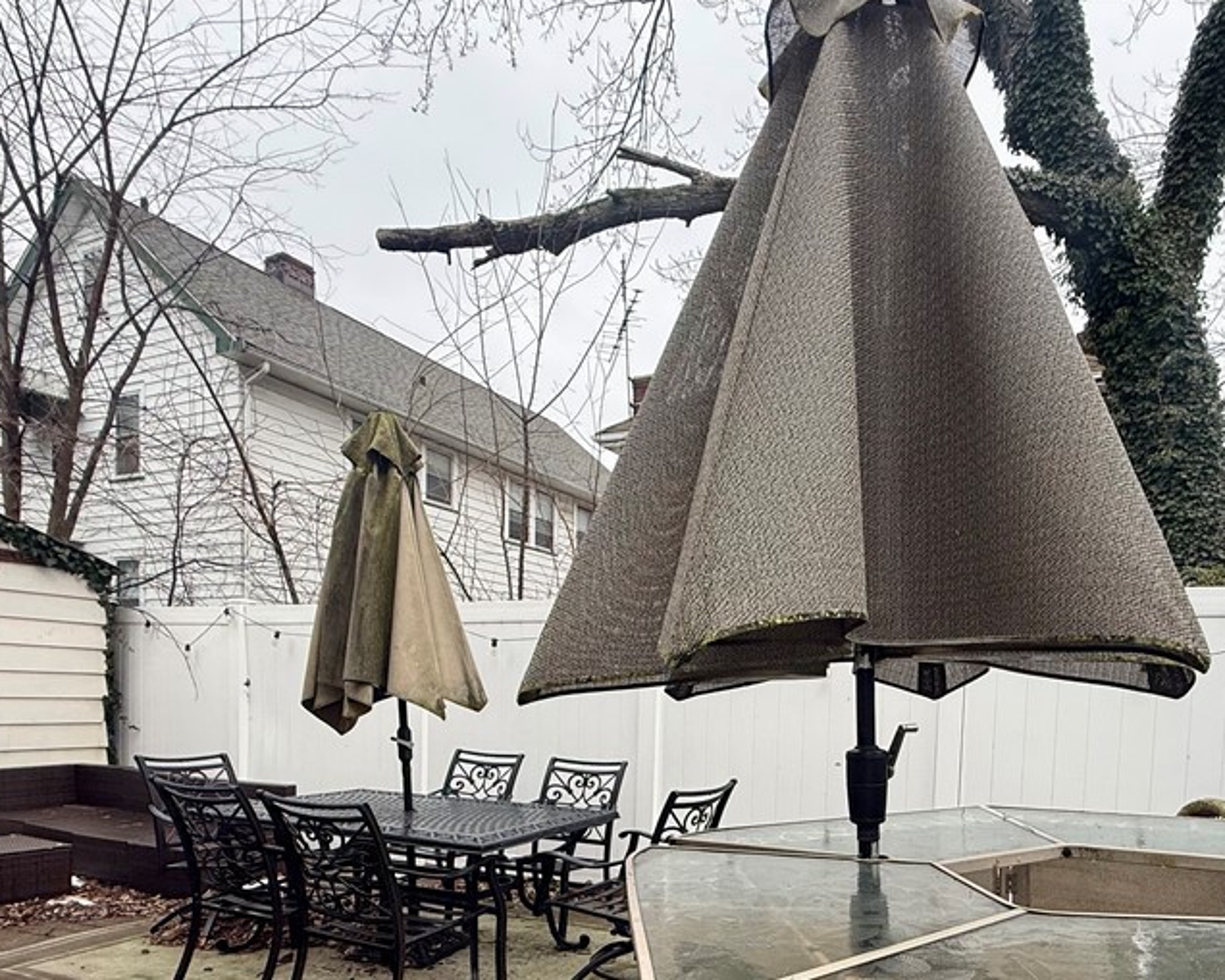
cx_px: 776
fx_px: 798
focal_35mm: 22
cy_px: 734
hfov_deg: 73.6
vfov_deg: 59.8
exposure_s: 1/99
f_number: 2.2
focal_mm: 2.22
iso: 125
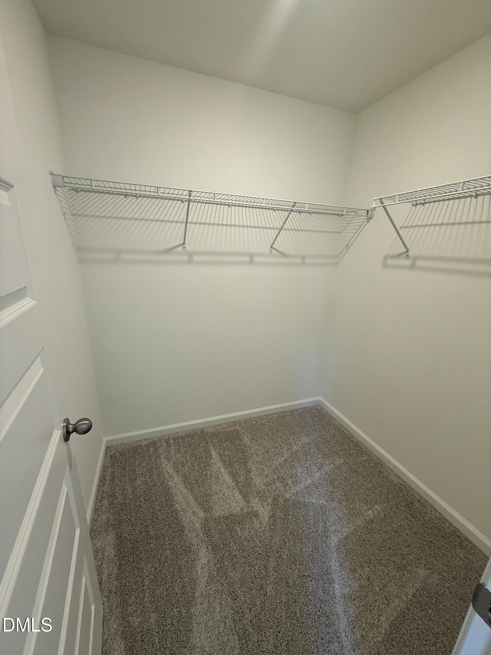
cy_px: 328
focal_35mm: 14
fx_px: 265
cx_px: 246
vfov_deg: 102.1
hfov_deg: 85.7
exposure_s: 1/120
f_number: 2.2
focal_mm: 2.22
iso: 250
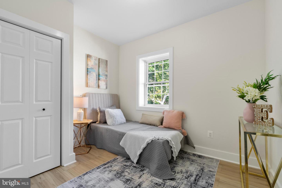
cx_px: 141
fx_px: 125
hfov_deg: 96.7
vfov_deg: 73.7
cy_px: 94
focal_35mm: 16
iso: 640
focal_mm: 16
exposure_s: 1/80
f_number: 8
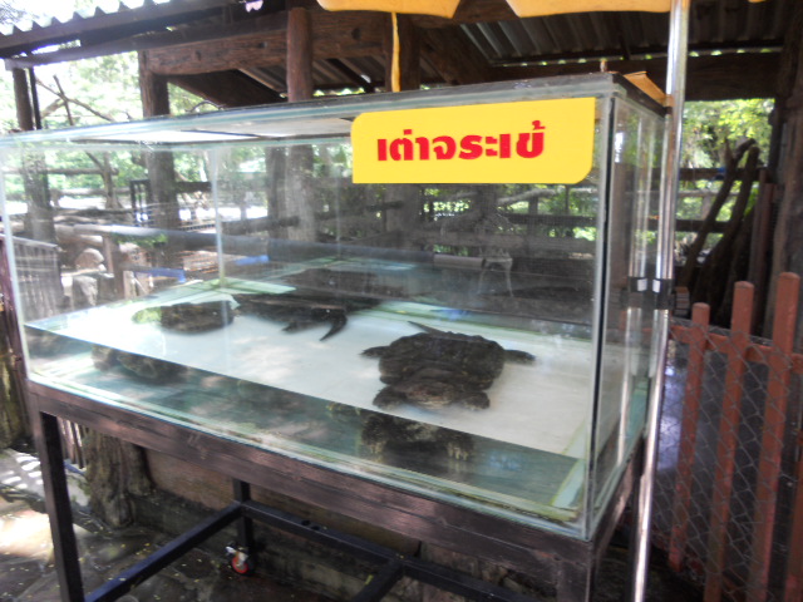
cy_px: 301
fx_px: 626
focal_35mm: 27
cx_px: 402
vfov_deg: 51.4
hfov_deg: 65.3
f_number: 3.2
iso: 80
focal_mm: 4.9
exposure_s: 1/40
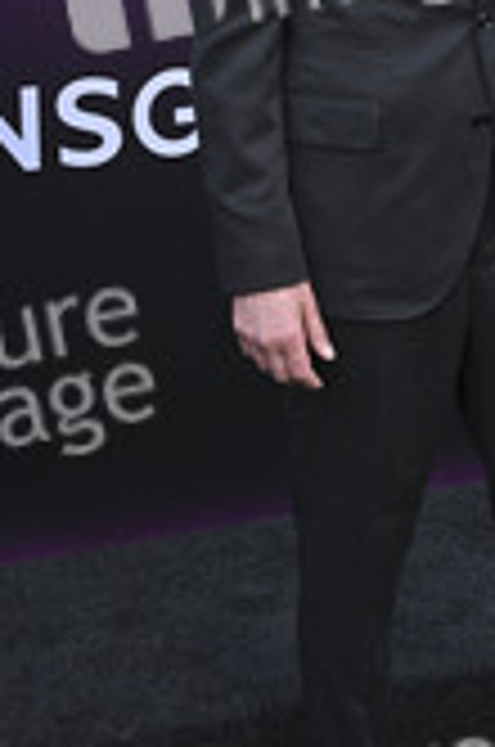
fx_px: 2195
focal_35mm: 106
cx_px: 414
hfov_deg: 12.8
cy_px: 171
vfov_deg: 19.2
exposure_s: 1/320
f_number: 5.6
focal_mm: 44
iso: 1600
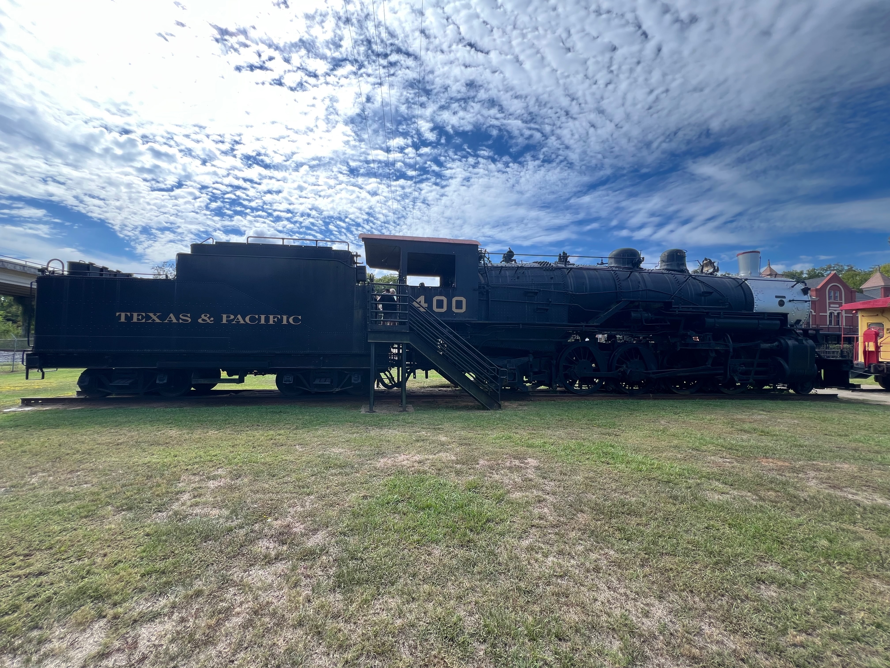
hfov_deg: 106.2
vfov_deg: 89.9
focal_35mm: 13
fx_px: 334
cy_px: 334
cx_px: 445
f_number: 1.8
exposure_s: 1/742
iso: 32
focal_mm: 1.57
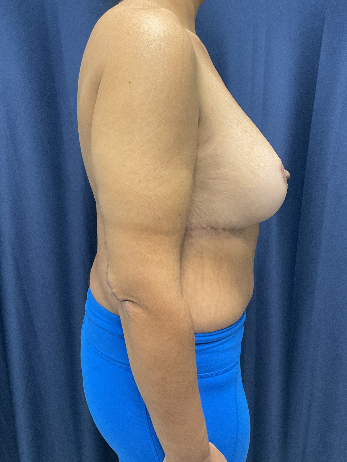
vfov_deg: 61.7
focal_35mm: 29
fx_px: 388
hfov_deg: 48.2
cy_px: 231
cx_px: 174
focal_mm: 3
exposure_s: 1/50
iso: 125
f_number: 1.8
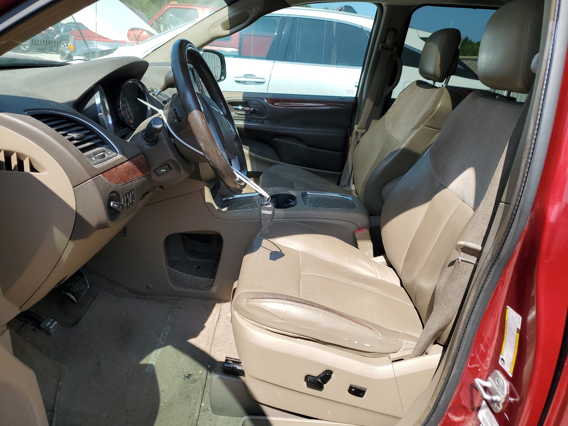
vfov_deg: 53.1
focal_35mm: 26
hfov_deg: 67.3
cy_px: 213
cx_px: 284
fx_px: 427
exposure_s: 1/1111
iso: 50
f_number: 1.5
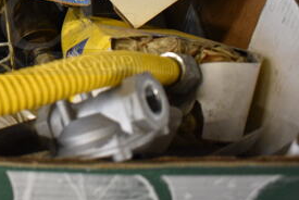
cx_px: 22
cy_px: 17
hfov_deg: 31.6
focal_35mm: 60
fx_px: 499
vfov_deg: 22.1
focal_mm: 18
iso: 2000
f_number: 3.5
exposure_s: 1/125
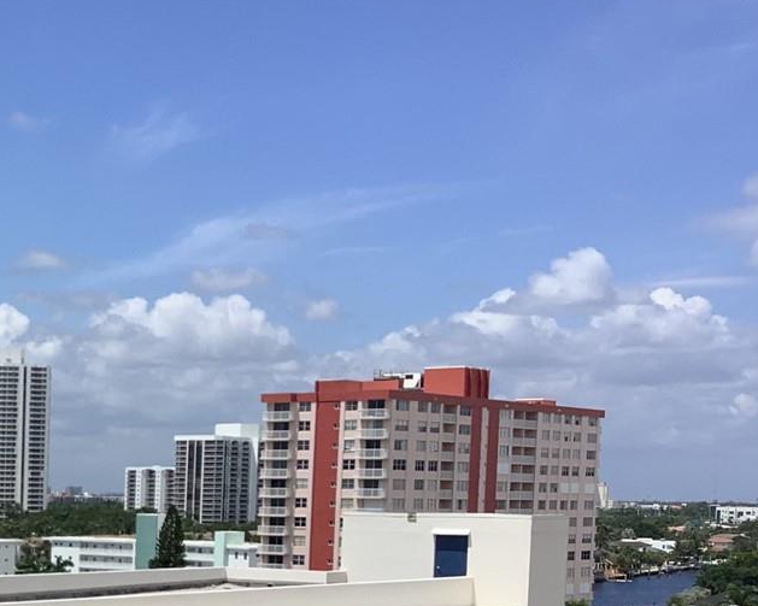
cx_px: -195
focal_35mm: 77
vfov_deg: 19.2
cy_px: 633
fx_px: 1727
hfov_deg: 22.4
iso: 25
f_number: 2.4
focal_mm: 3.3
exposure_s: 1/2146
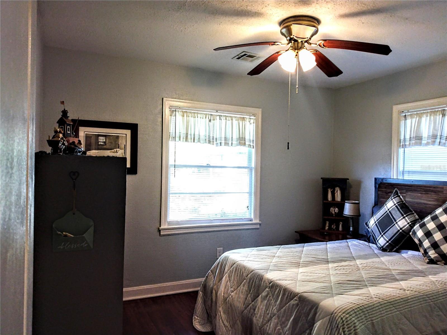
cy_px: 168
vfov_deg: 66.0
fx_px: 258
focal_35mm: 20
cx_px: 224
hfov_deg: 81.7
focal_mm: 3.54
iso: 192
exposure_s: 1/30
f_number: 2
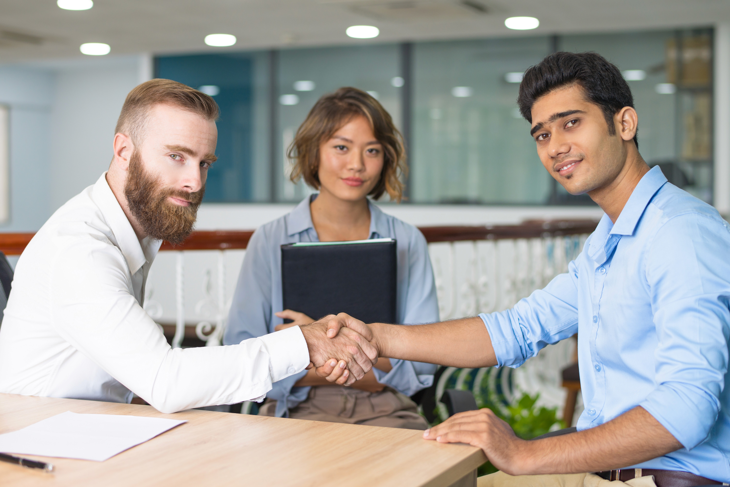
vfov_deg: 23.4
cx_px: 365
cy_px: 244
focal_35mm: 58
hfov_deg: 34.5
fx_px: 1177
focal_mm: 58
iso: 100
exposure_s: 1/125
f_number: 2.8
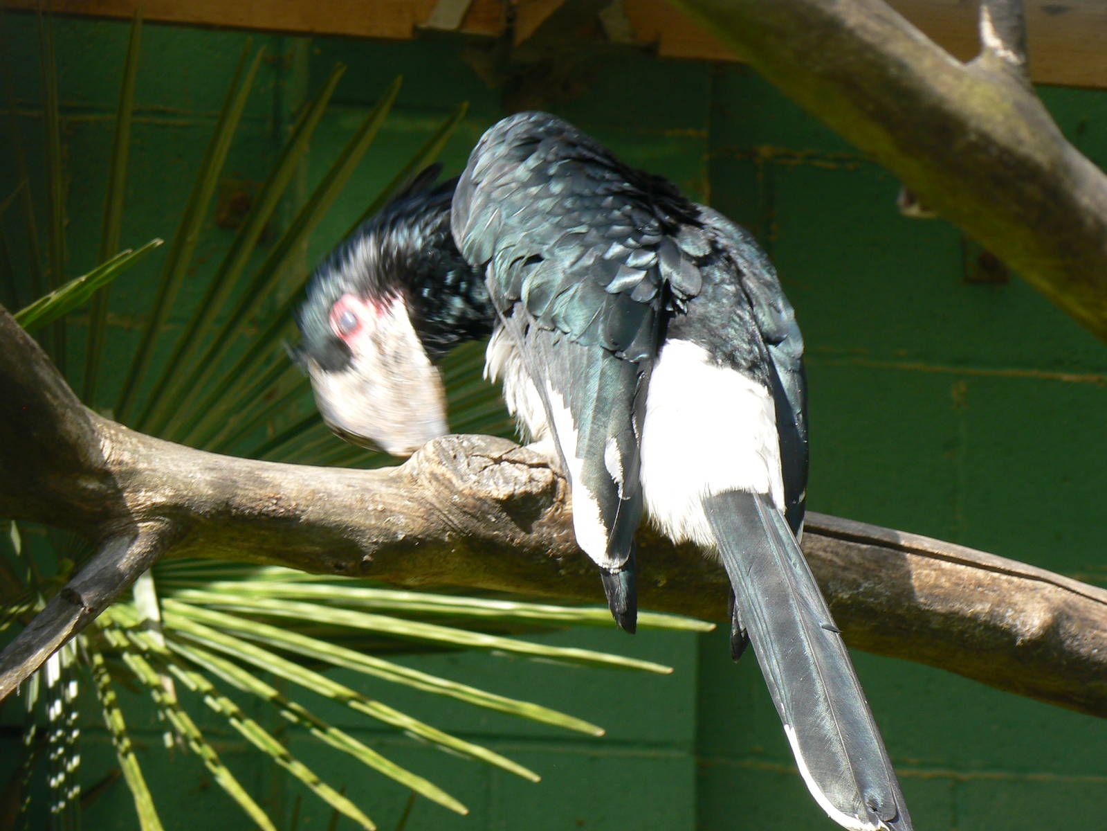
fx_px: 5692
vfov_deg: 8.3
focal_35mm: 178
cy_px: 416
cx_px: 554
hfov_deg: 11.1
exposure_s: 1/100
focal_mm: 29.7
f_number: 5.6
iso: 80
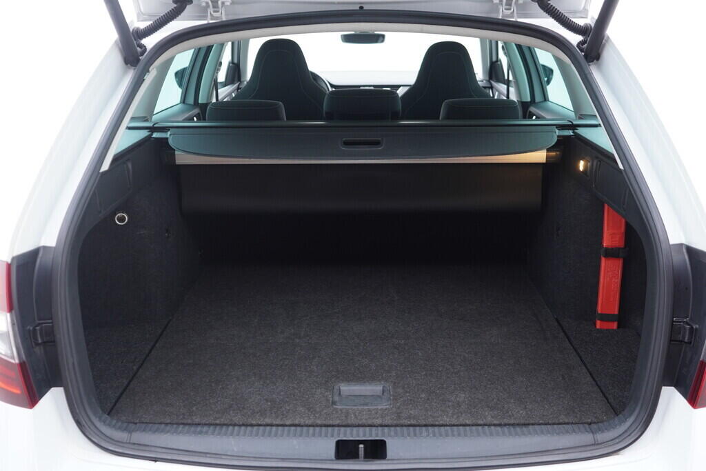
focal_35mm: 36
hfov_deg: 53.1
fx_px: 706
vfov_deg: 36.9
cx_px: 353
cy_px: 236
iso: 320
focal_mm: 24
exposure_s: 1/40
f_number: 2.8
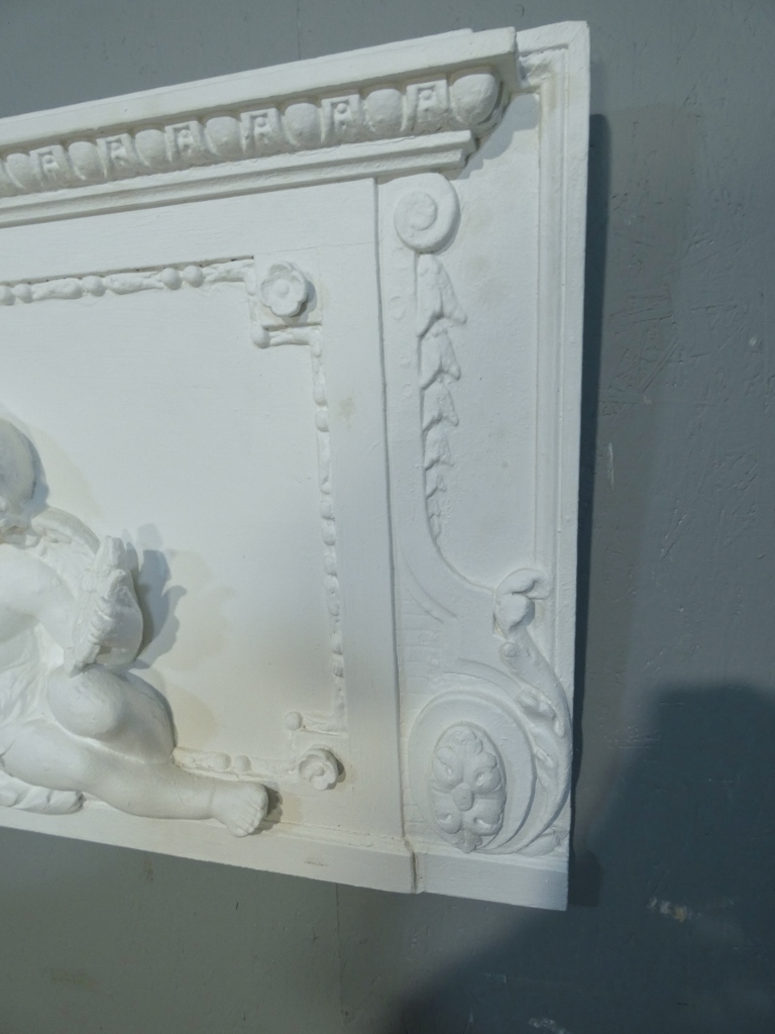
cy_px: 517
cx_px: 388
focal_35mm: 20
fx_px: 597
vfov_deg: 81.7
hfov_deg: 66.0
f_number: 2.8
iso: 200
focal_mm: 3.6
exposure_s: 1/125
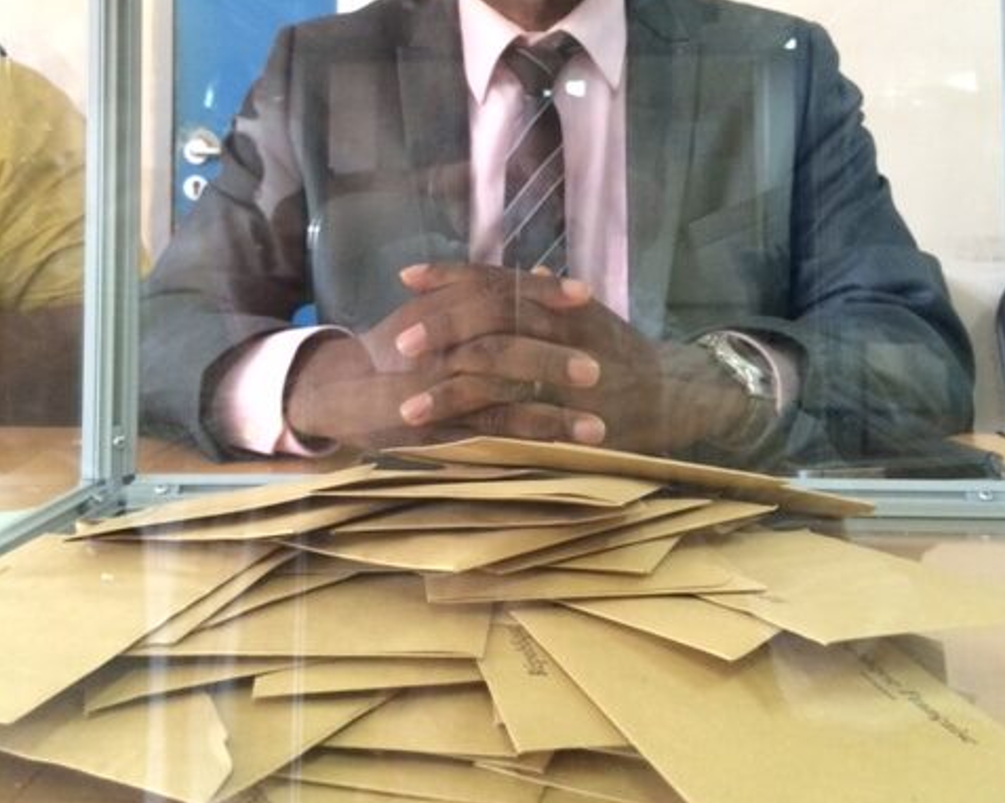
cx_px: 504
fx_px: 1130
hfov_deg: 48.0
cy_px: 181
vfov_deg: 37.9
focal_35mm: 38
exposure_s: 1/33
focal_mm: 4.15
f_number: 2.2
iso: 250
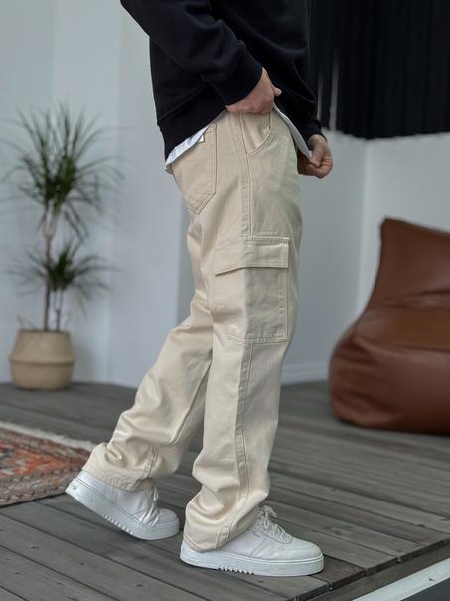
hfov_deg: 30.3
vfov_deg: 39.7
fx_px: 832
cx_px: 225
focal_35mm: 48
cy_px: 300
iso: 100
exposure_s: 1/120
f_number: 1.8
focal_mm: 6.86
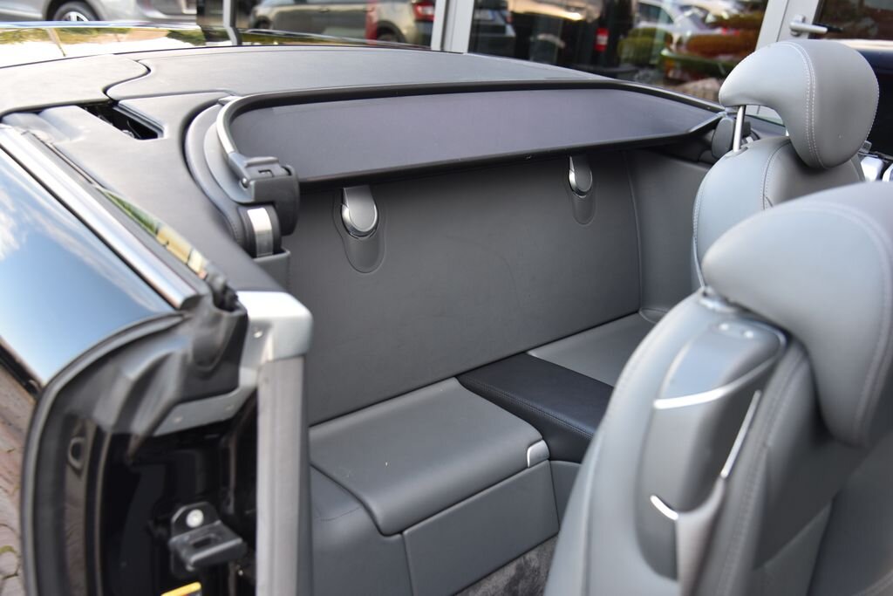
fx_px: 943
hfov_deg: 50.7
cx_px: 446
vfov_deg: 35.1
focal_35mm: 38
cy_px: 298
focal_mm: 38
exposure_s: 1/60
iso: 500
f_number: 4
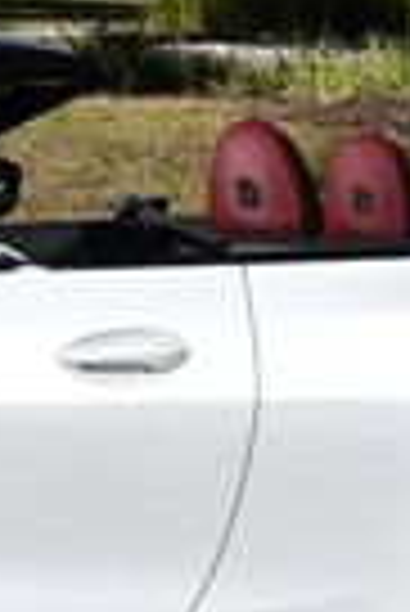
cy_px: 76
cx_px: 144
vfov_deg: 8.4
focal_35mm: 245
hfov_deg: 5.6
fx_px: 4174
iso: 100
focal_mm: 26
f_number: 9
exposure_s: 1/320
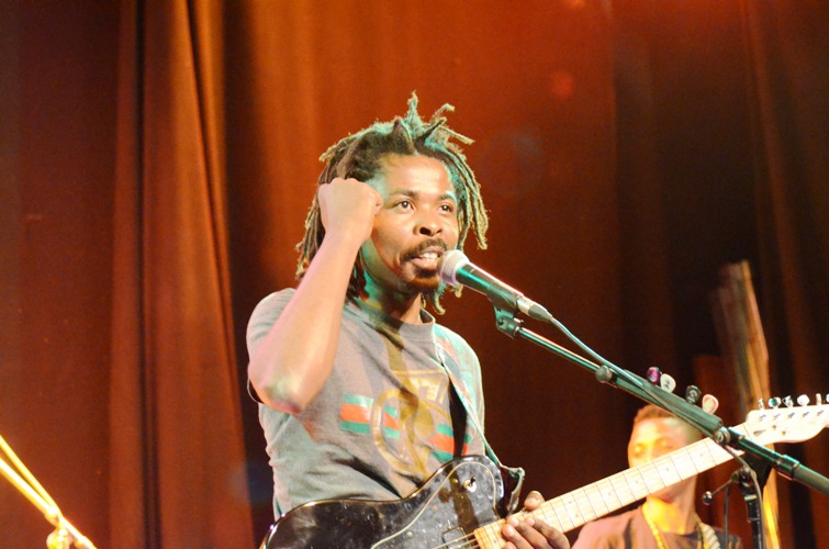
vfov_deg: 13.0
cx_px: 414
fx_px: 2413
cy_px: 274
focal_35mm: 105
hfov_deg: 19.5
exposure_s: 1/30
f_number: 4
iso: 6400
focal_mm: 70
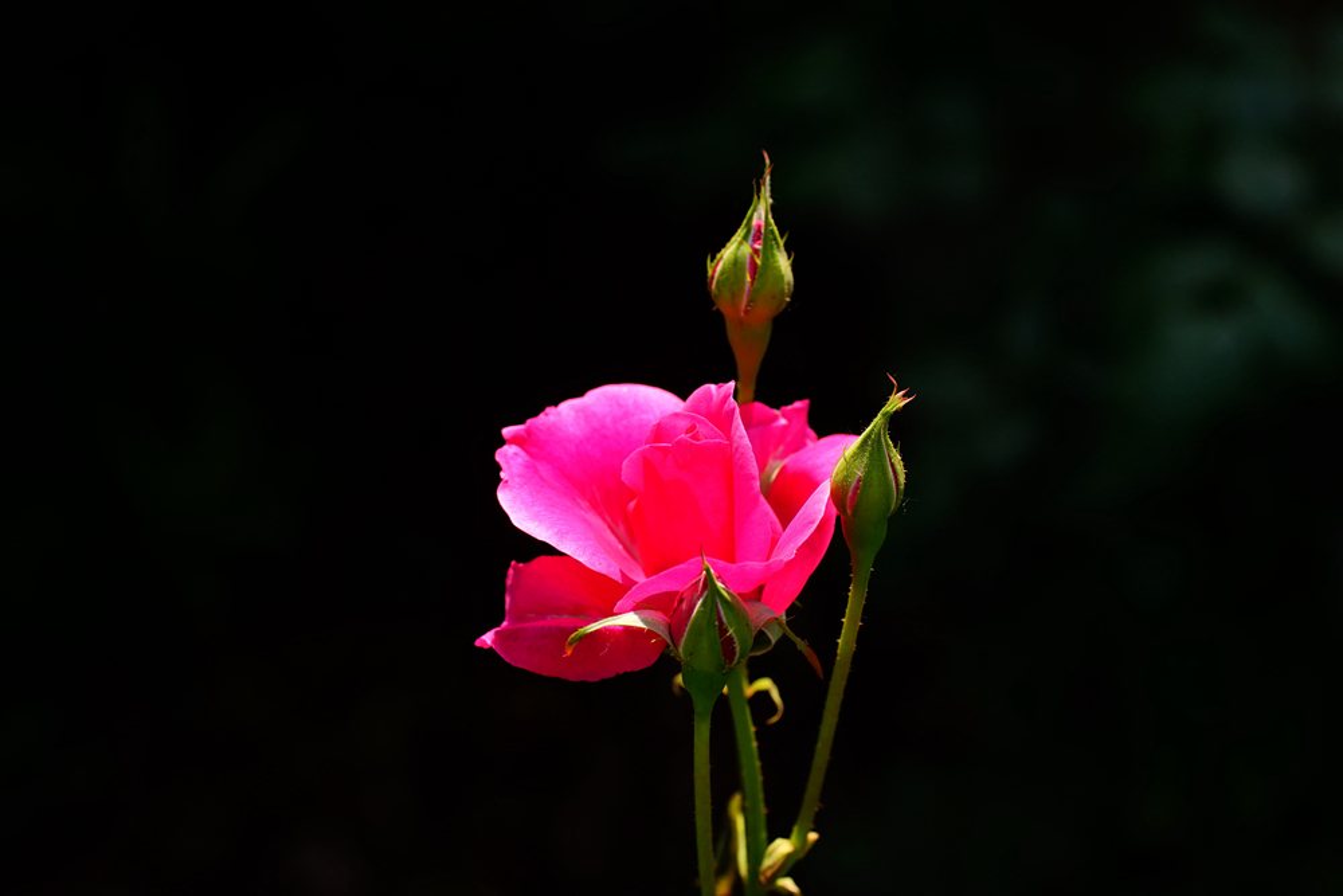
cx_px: 672
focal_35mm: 90
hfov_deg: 22.6
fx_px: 3358
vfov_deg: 15.2
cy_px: 448
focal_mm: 90
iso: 400
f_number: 6.3
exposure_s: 1/1000
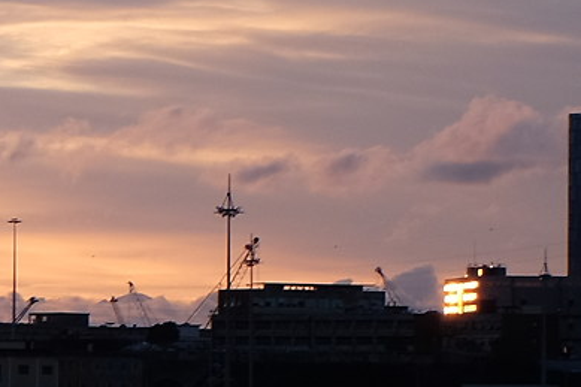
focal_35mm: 327
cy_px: 496
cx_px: -1077
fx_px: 5275
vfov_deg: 4.2
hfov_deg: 5.9
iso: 200
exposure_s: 1/125
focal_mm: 35.5
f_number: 8
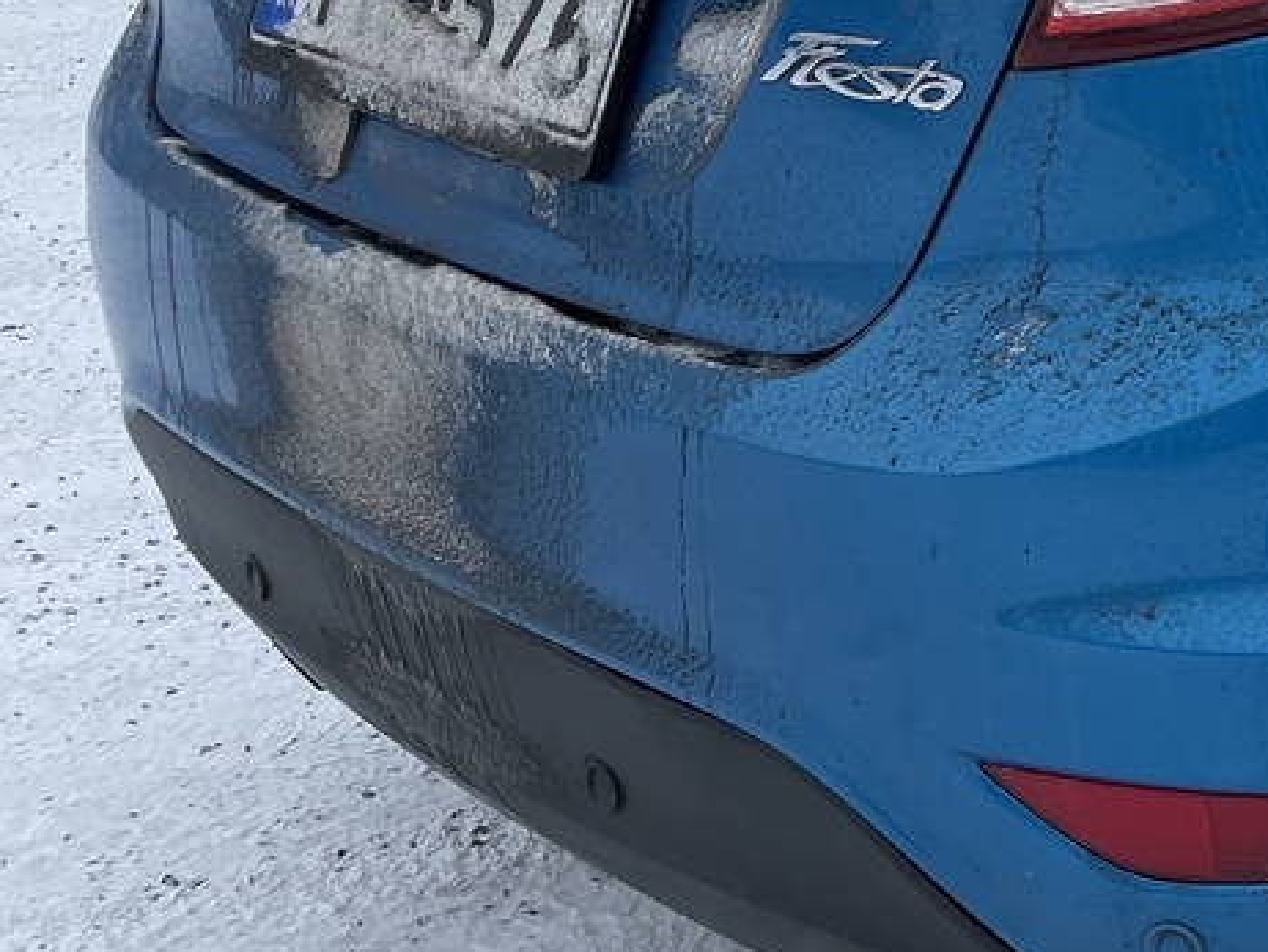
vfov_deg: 17.8
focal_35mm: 81
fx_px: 2969
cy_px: 5
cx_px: 1792
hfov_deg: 21.1
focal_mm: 4.2
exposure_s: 1/633
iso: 32
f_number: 1.6
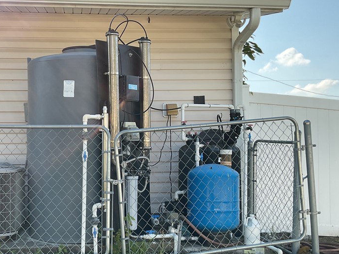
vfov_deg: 33.5
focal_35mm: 43
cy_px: 149
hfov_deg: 43.3
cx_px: 115
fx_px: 421
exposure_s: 1/545
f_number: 1.8
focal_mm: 3
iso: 16
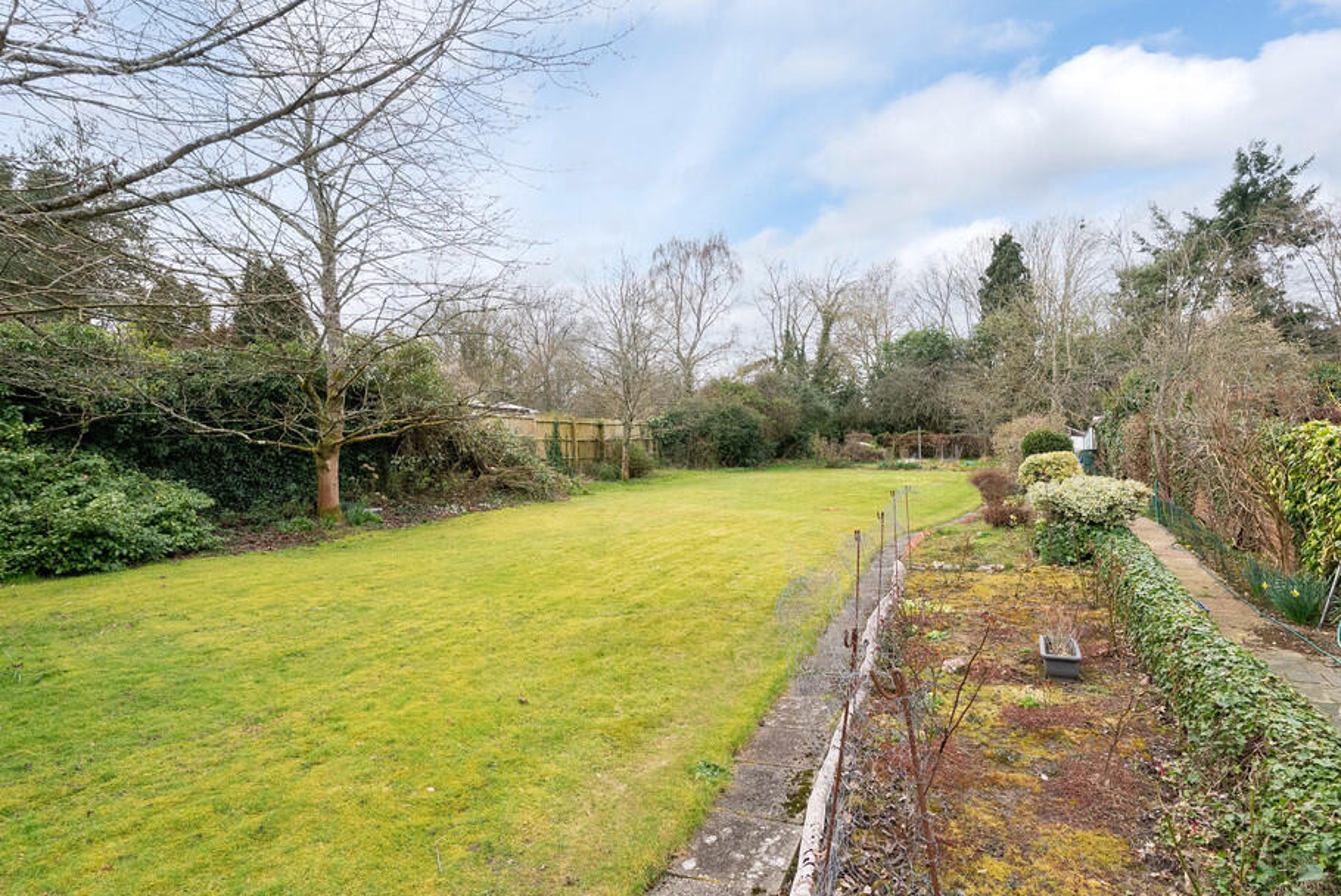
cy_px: 452
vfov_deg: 67.5
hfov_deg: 89.9
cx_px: 696
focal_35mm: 18
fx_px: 671
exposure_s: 1/500
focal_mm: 16
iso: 800
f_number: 7.1
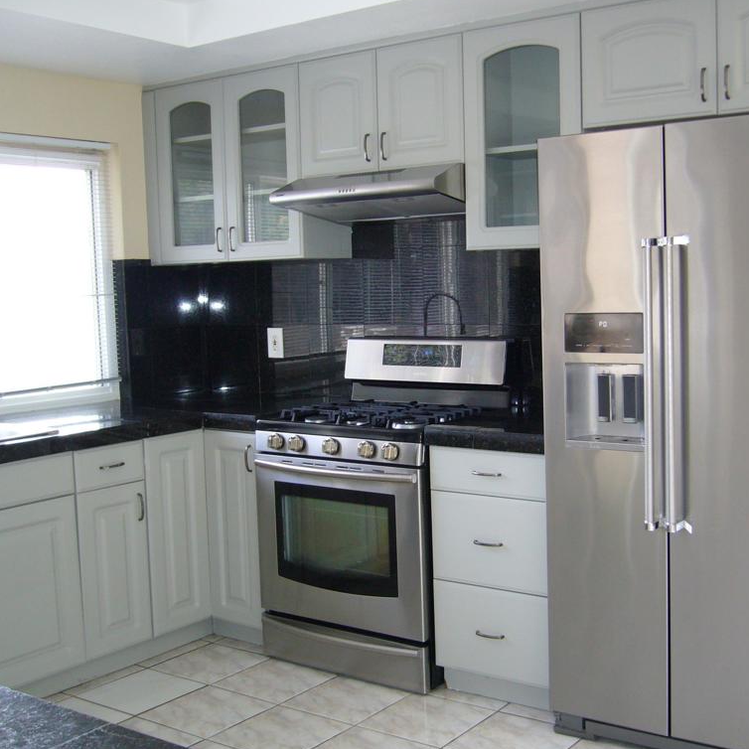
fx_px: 1028
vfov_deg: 40.0
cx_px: 428
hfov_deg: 39.9
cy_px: 371
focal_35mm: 42
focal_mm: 5.8
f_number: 2.8
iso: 125
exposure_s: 1/30
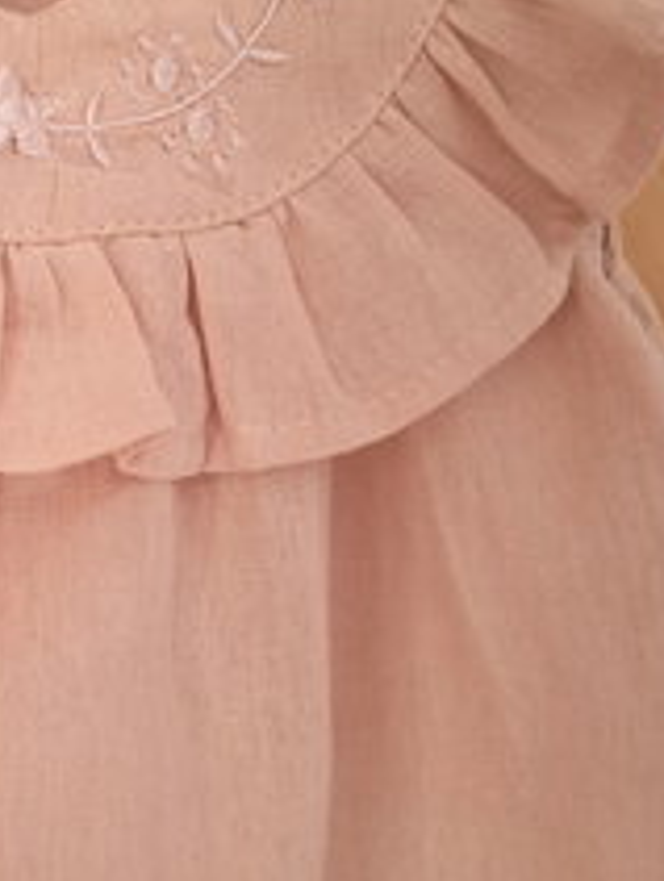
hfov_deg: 23.2
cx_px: -129
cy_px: 336
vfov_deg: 33.0
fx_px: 1479
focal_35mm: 58
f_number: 1.8
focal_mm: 5.54
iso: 250
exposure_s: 1/33
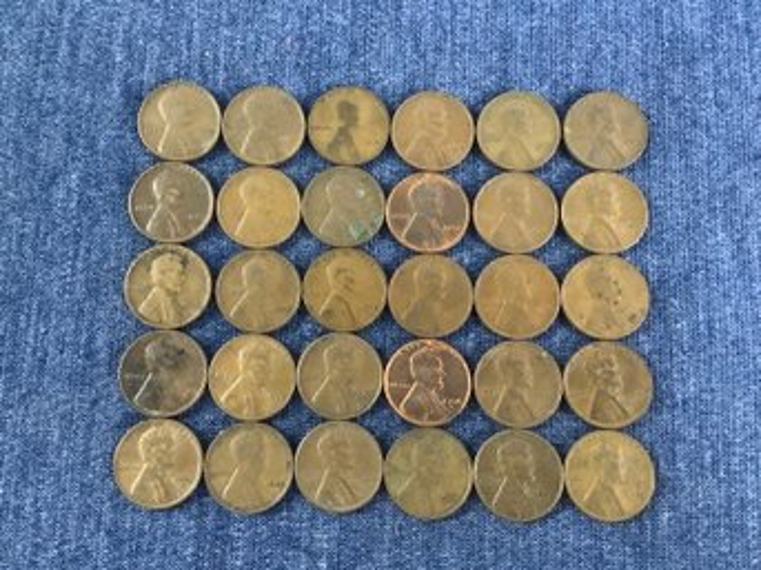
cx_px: 380
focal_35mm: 31
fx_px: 681
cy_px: 285
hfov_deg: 58.4
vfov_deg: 45.4
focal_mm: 3.3
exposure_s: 1/30
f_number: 2.4
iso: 400
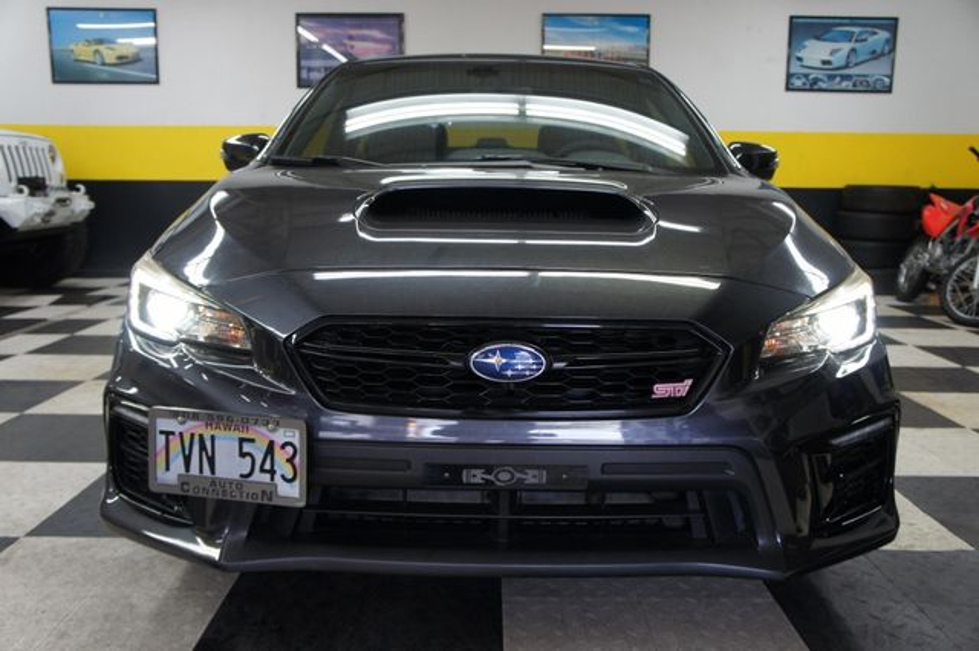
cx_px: 490
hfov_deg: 57.2
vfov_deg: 39.9
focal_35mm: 33
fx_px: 897
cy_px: 326
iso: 320
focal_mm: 22
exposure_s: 1/40
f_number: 4
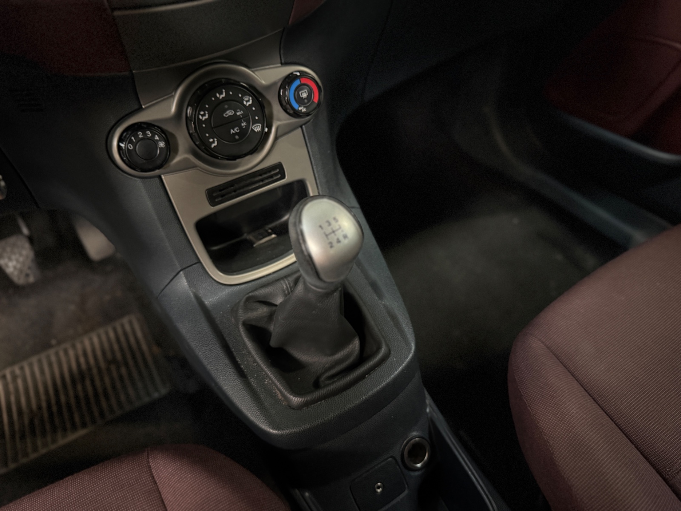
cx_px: 340
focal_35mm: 24
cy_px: 256
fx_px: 472
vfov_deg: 56.8
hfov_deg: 71.6
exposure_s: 1/25
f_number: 1.78
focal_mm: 6.76
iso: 1000
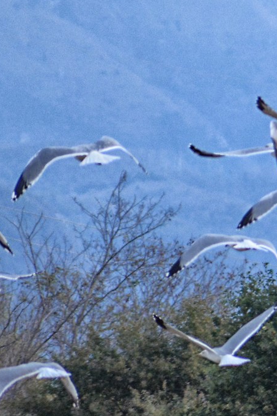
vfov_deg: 1.3
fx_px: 18336
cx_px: 622
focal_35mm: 1588
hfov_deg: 0.9
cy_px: 136
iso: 800
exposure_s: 1/800
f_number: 6.3
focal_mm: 300
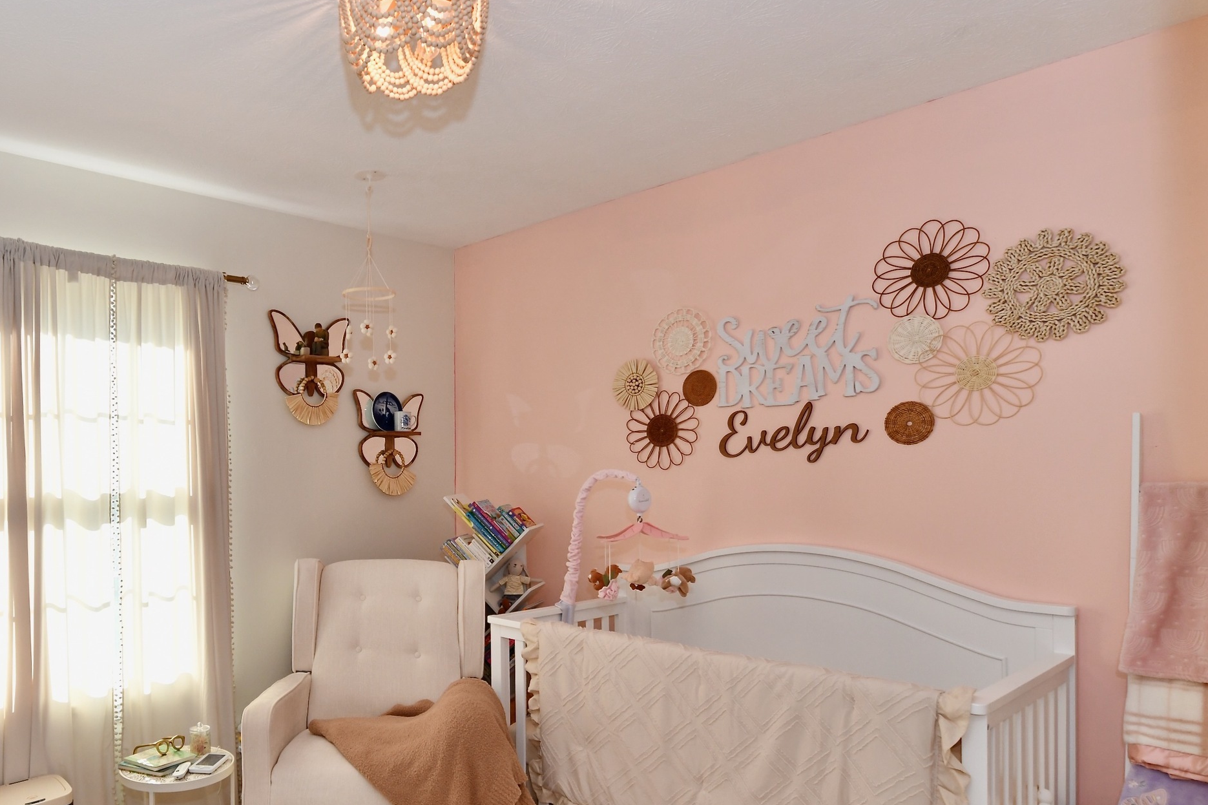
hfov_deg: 72.7
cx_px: 361
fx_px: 772
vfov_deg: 54.6
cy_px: 489
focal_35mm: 23
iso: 640
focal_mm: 14
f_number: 6.3
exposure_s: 1/160
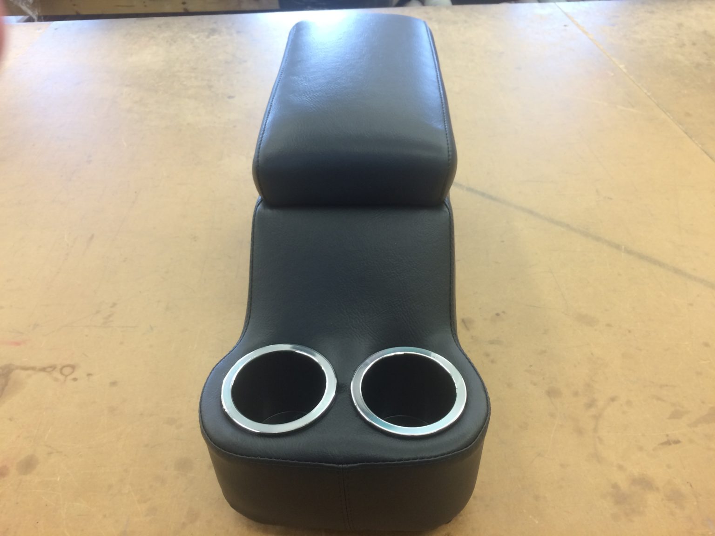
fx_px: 599
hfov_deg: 61.7
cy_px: 268
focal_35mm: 29
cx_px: 358
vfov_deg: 48.2
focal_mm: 4.15
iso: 64
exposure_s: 1/30
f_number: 2.2
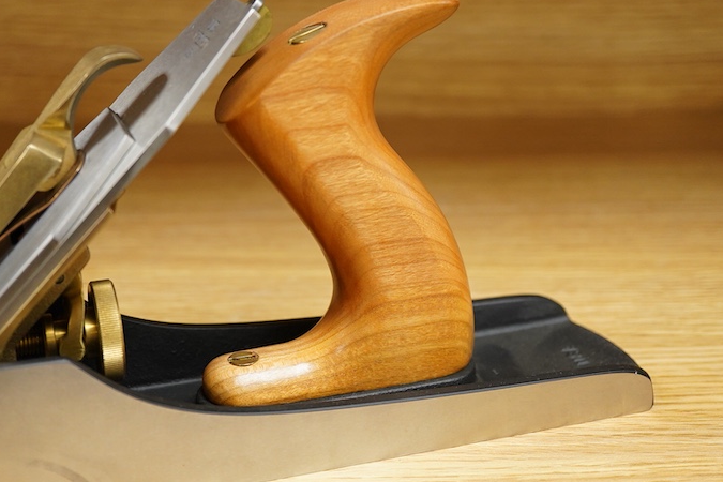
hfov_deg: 33.4
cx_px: 342
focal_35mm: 60
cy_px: 238
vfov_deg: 22.6
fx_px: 1205
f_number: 3.5
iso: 1250
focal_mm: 30
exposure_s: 1/125
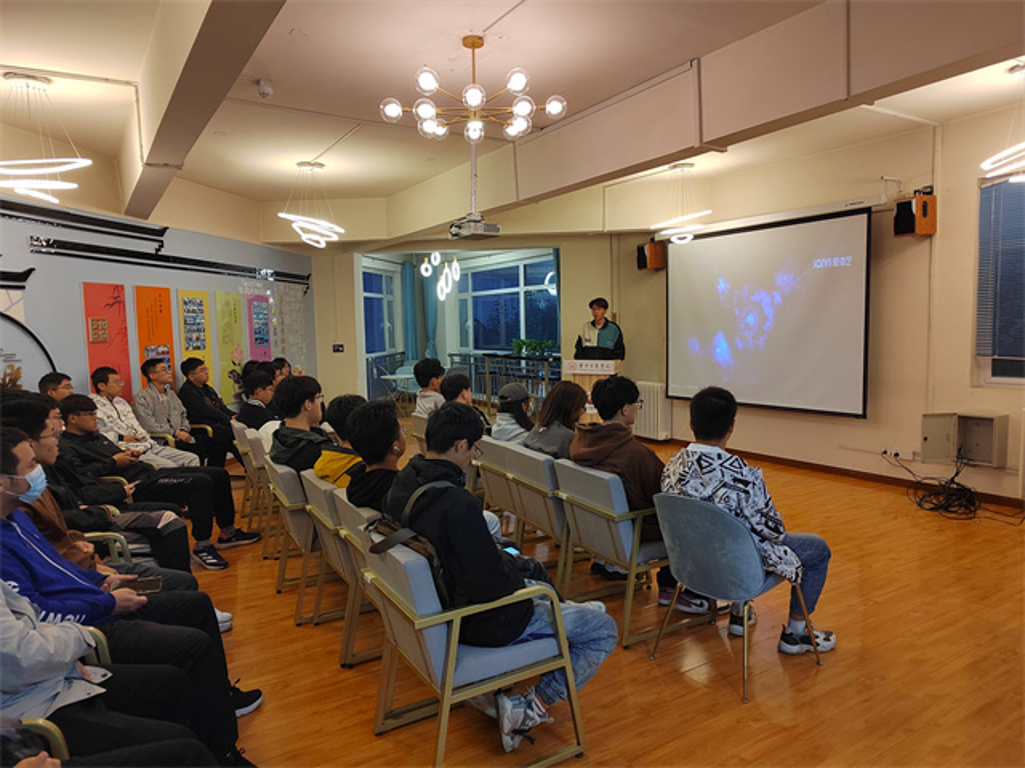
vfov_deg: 58.9
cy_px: 384
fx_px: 681
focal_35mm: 23
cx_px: 512
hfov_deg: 73.9
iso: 1338
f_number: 1.9
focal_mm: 5.52
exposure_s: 1/100
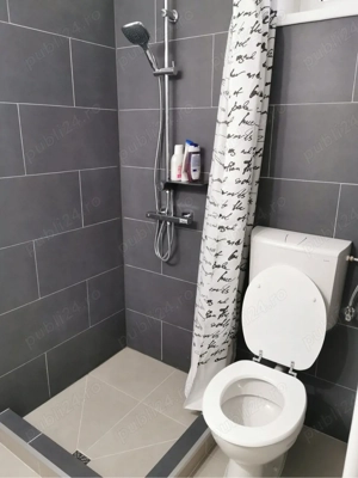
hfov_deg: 51.4
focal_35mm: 27
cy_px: 239
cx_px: 179
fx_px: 372
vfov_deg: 65.3
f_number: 1.6
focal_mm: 5.56
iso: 250
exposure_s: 1/50
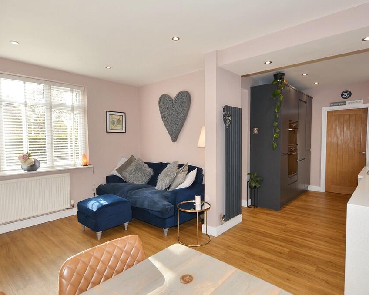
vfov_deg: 77.0
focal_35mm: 17
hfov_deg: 89.7
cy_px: 147
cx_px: 183
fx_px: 186
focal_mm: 10
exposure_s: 1/80
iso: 200
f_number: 4.5
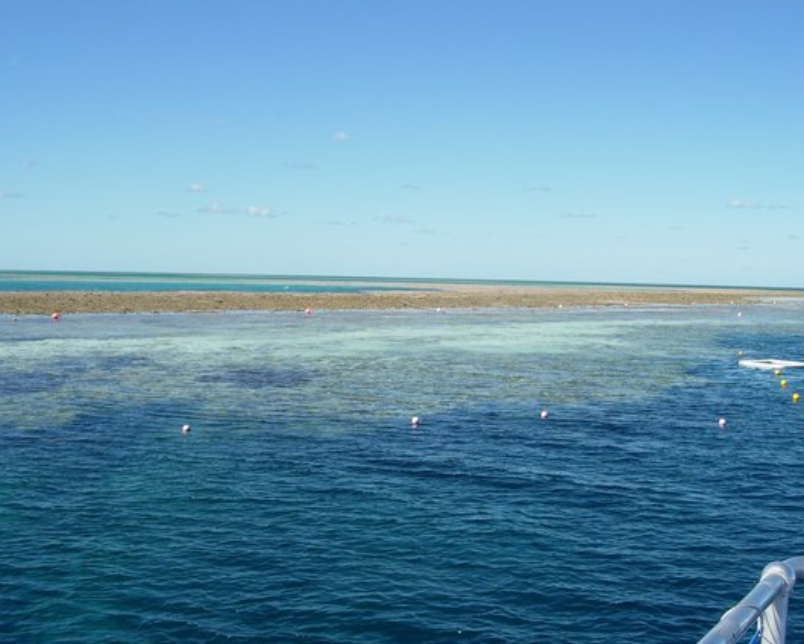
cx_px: 448
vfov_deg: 35.7
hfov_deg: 43.8
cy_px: 330
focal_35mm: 42
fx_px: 999
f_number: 4.8
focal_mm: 7.8
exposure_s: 1/724
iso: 79
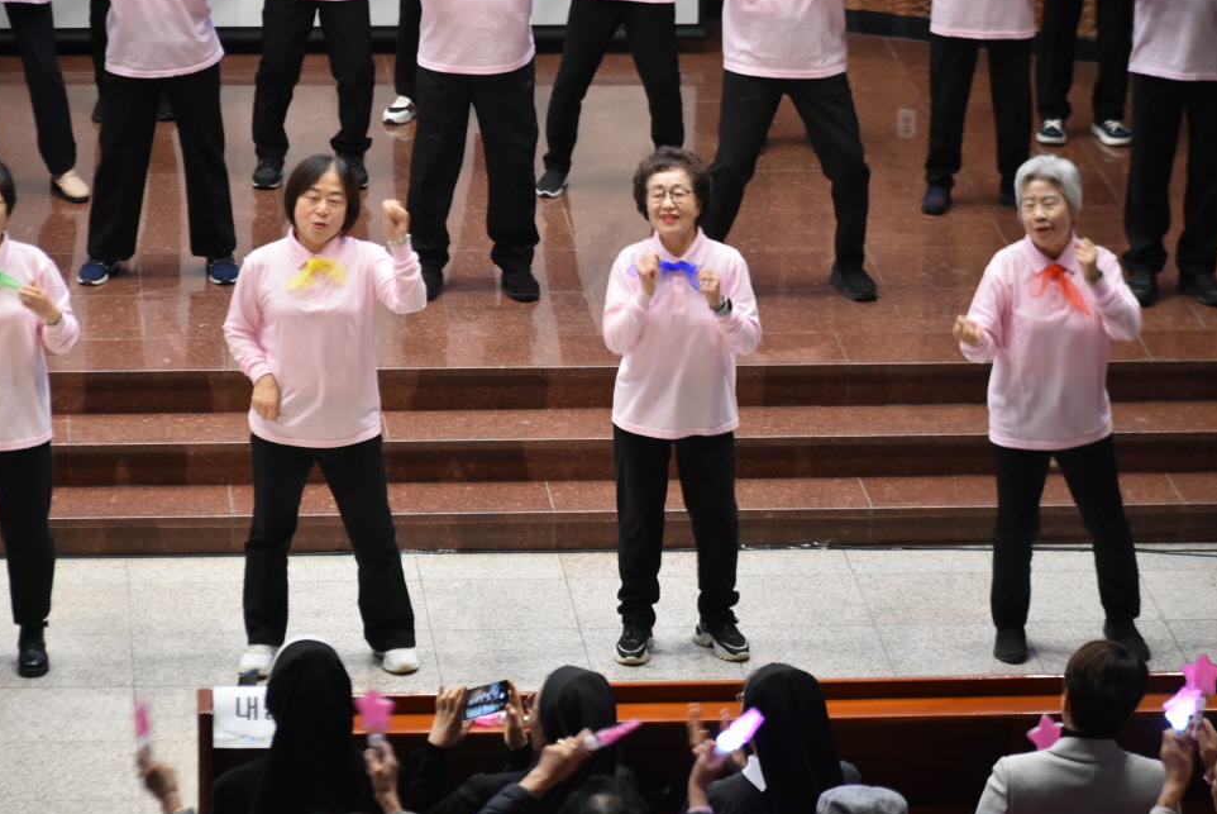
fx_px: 5379
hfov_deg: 12.9
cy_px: 404
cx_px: 624
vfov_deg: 8.6
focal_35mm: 159
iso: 1800
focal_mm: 102
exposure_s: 1/60
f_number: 4.8
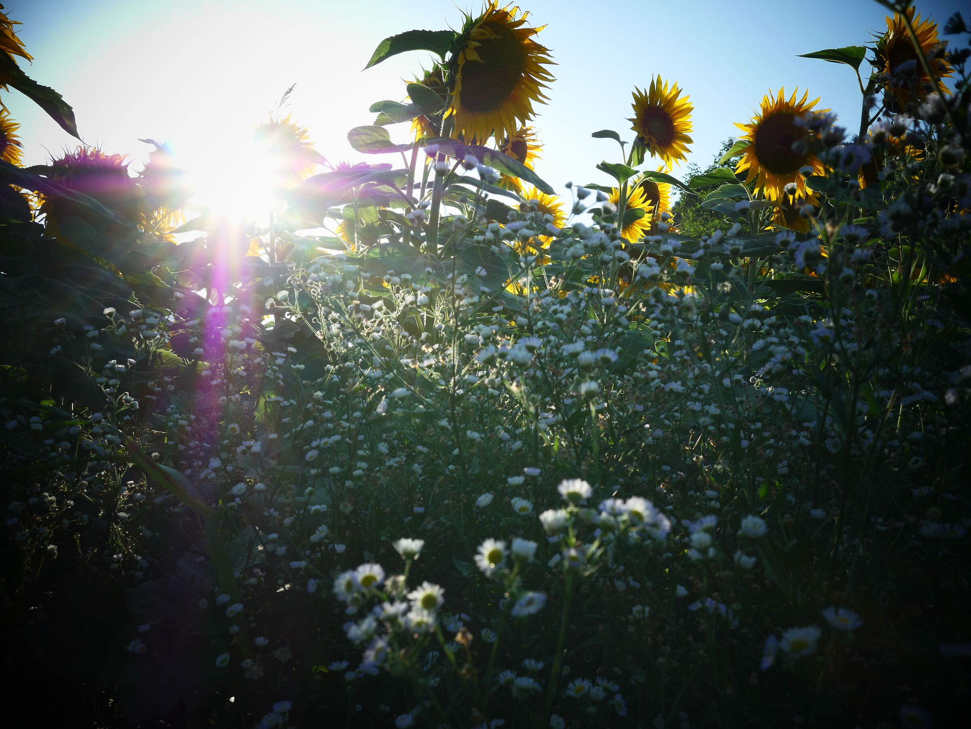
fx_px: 1122
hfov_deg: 46.8
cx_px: 486
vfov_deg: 36.0
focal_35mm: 40
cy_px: 364
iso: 200
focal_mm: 20
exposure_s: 1/320
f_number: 8
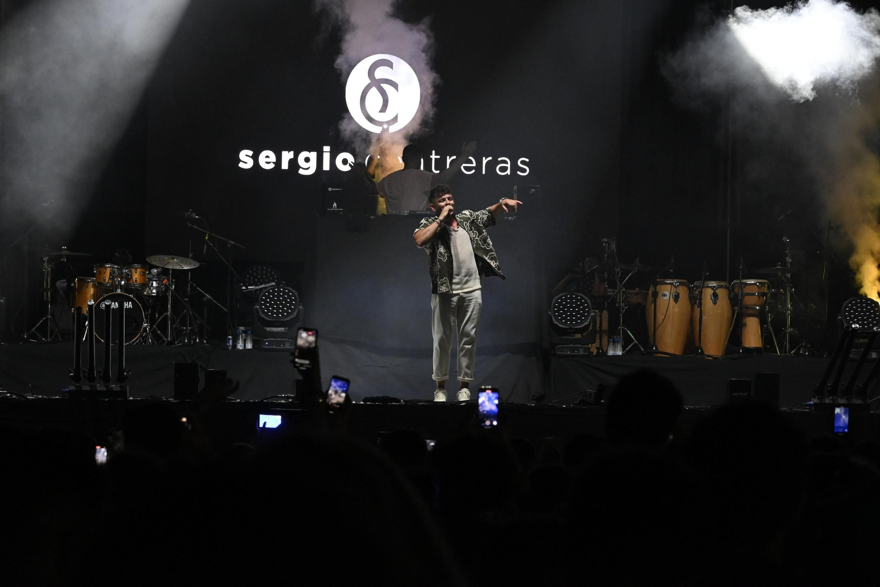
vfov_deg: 9.1
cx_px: 440
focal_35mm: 150
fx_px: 3666
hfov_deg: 13.7
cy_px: 294
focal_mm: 100
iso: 4000
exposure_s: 1/200
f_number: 6.3
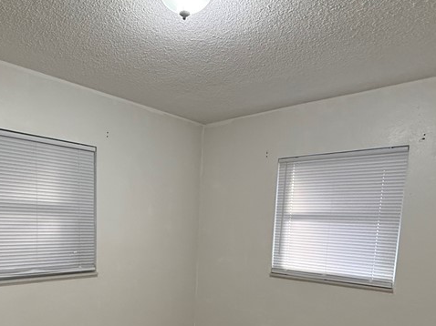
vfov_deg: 43.9
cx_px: 162
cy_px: 272
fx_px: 378
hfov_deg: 59.2
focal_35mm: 30
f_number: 2.2
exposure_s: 1/120
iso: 320
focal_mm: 2.22
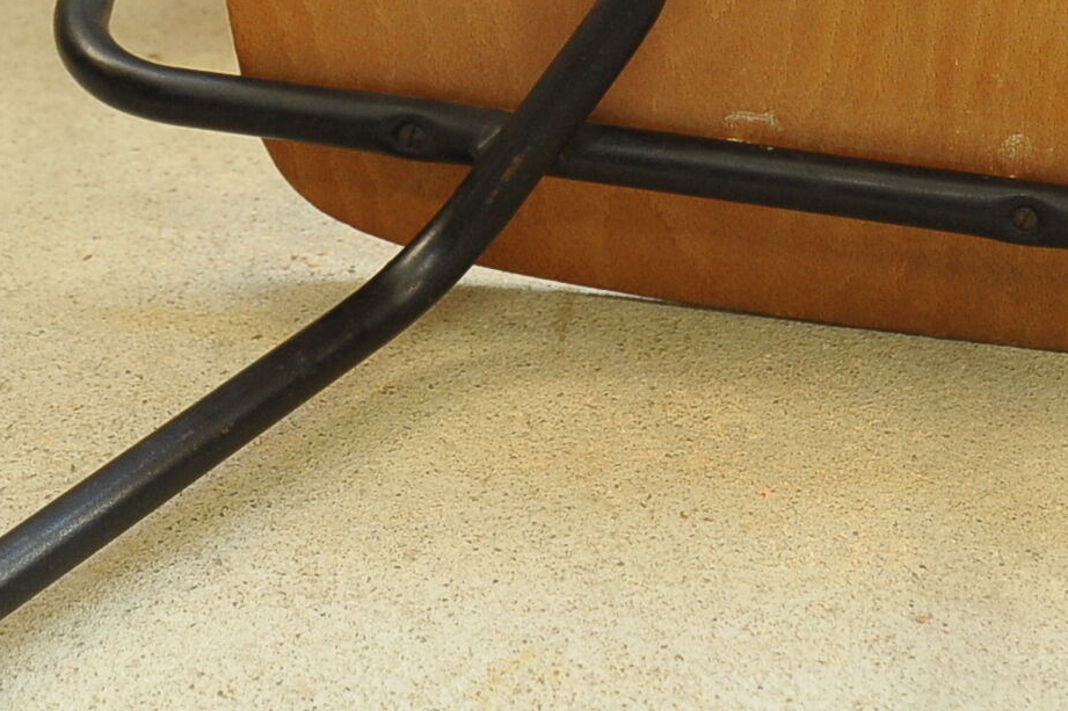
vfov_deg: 11.1
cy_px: -147
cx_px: 593
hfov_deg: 16.9
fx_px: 3588
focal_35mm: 121
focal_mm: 35
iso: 1600
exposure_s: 1/60
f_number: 4
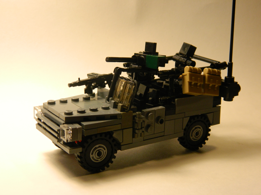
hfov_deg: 33.8
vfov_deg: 25.7
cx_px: 130
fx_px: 430
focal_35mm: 57
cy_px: 98
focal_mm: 10.2
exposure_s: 1/50
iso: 140
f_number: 3.8
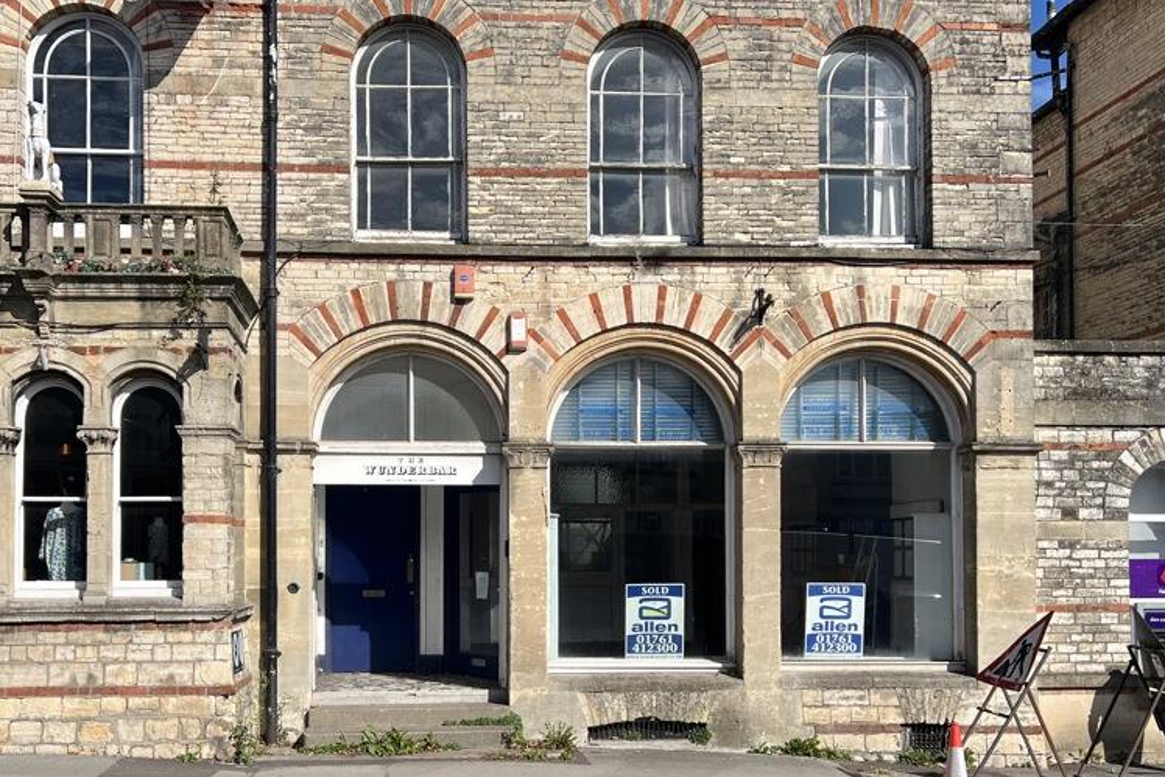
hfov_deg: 51.8
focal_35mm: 37
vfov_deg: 35.6
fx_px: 1198
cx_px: 520
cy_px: 519
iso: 50
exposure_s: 1/5882
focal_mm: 5.7
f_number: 1.5
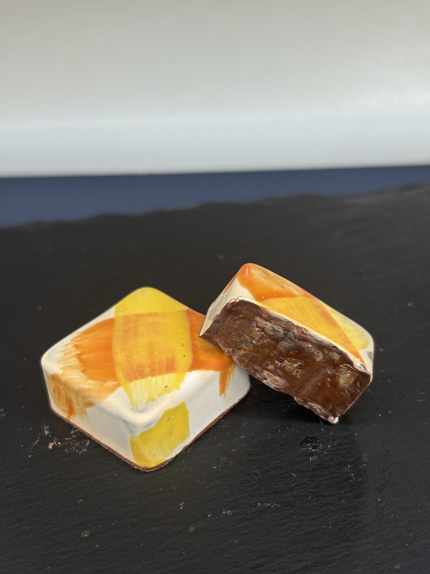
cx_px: 215
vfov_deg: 36.8
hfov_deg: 28.0
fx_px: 861
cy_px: 287
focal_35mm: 52
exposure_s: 1/120
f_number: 1.6
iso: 32
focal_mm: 5.96
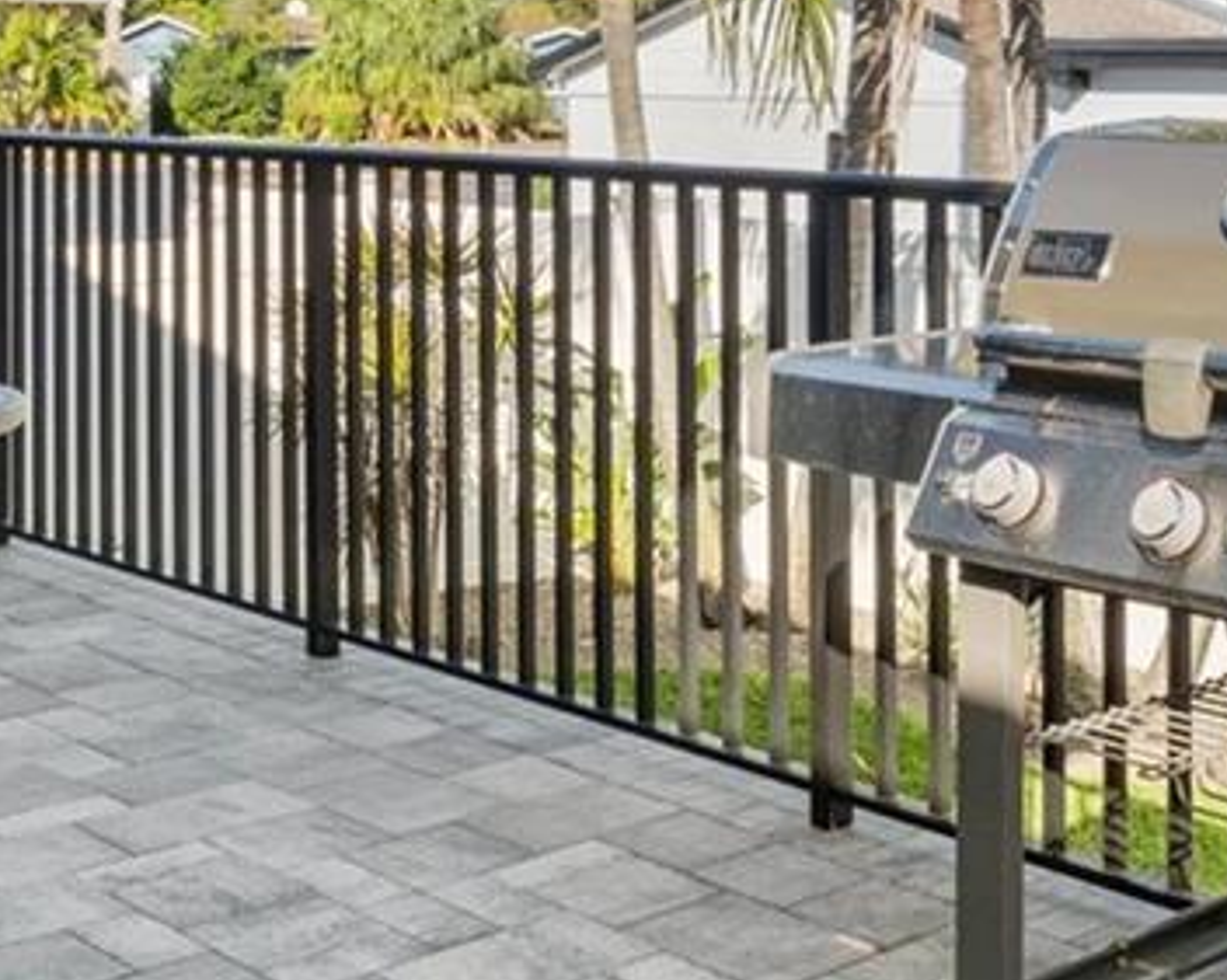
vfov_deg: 23.1
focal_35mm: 64
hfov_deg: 29.1
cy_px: 77
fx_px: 2322
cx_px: 941
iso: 400
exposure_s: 1/320
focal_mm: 10
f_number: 8
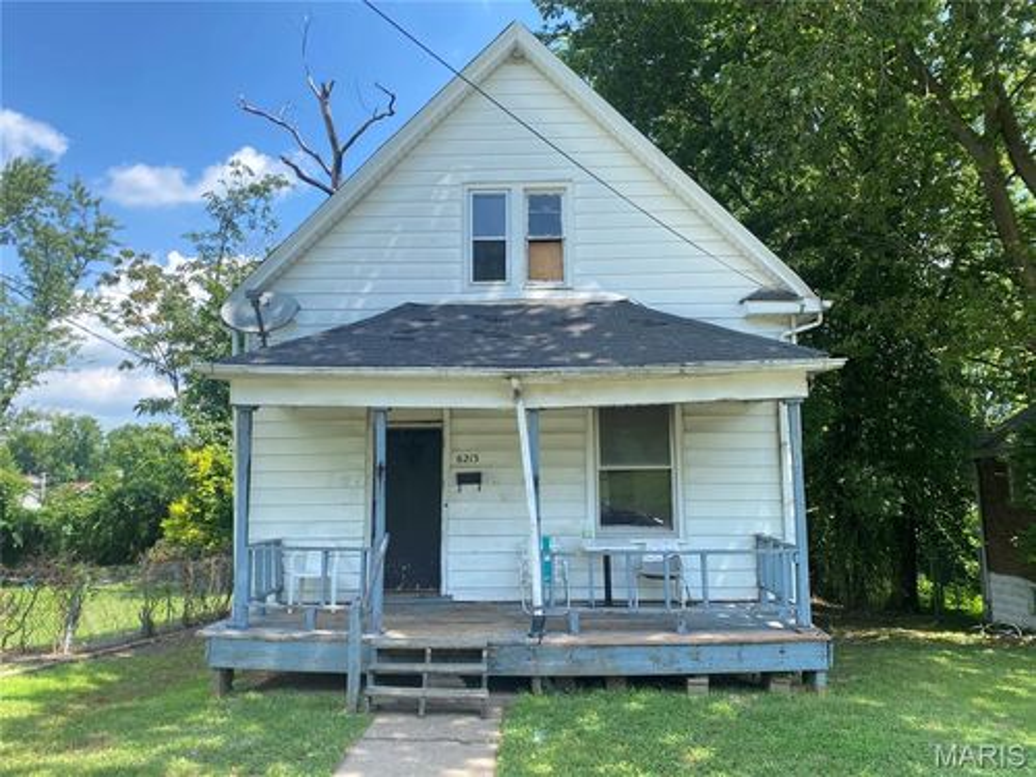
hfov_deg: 67.3
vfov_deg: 53.1
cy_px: 388
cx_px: 518
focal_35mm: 26
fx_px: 778
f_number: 1.8
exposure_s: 1/529
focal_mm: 4.25
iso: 32
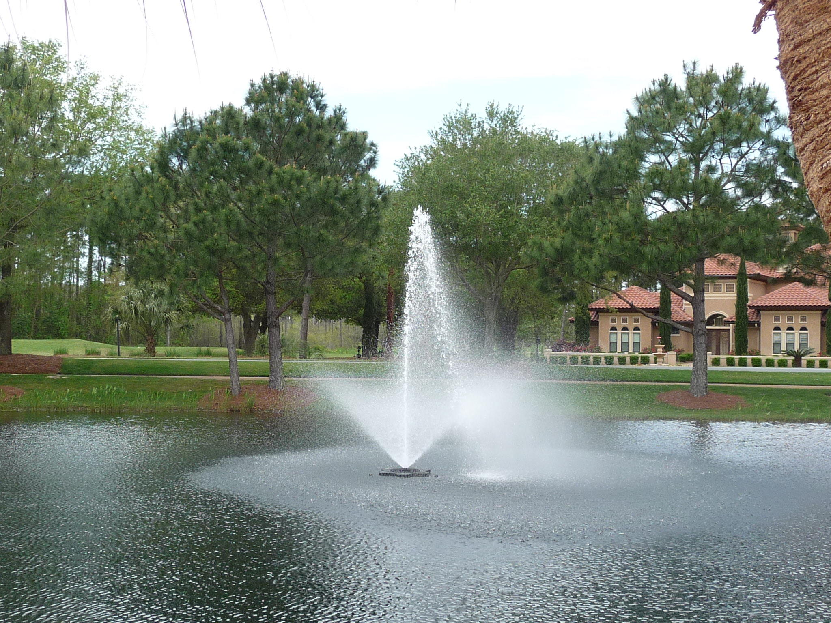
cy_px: 312
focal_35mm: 50
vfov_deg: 29.1
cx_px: 416
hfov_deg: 38.2
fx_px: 1200
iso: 100
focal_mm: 5
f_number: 3.4
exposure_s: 1/500
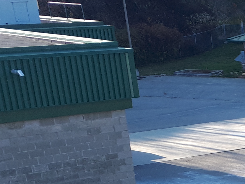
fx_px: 778
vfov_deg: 12.6
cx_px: 460
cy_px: 292
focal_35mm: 110
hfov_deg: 15.1
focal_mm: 3.6
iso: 40
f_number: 1.9
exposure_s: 1/353
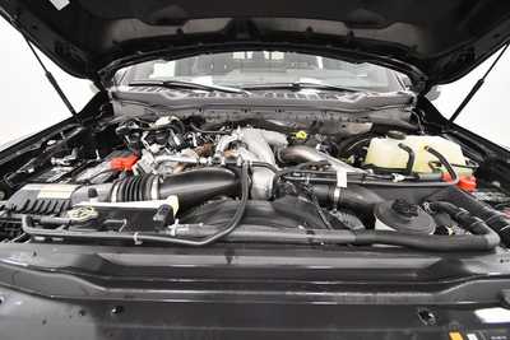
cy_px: 170
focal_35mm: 15
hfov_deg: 100.4
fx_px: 213
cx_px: 255
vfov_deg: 77.4
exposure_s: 1/125
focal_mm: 10
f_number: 4.5
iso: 2000
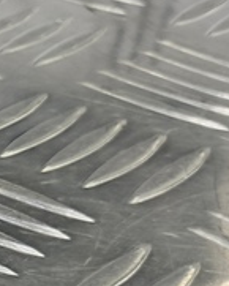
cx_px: -464
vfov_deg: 14.8
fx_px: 1075
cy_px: 321
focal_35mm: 127
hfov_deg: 9.5
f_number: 1.6
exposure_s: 1/33.3
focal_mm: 4.11
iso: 139
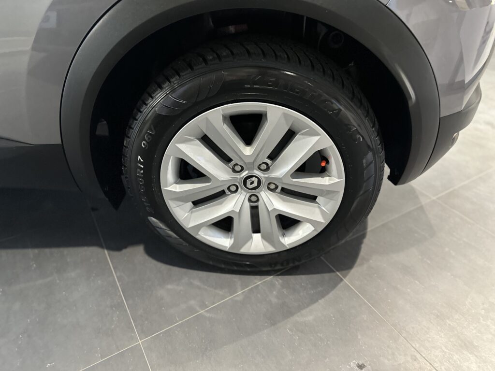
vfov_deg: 56.8
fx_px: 343
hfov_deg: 71.6
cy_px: 186
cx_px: 248
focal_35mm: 24
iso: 640
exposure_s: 1/47
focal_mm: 6.86
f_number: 1.78
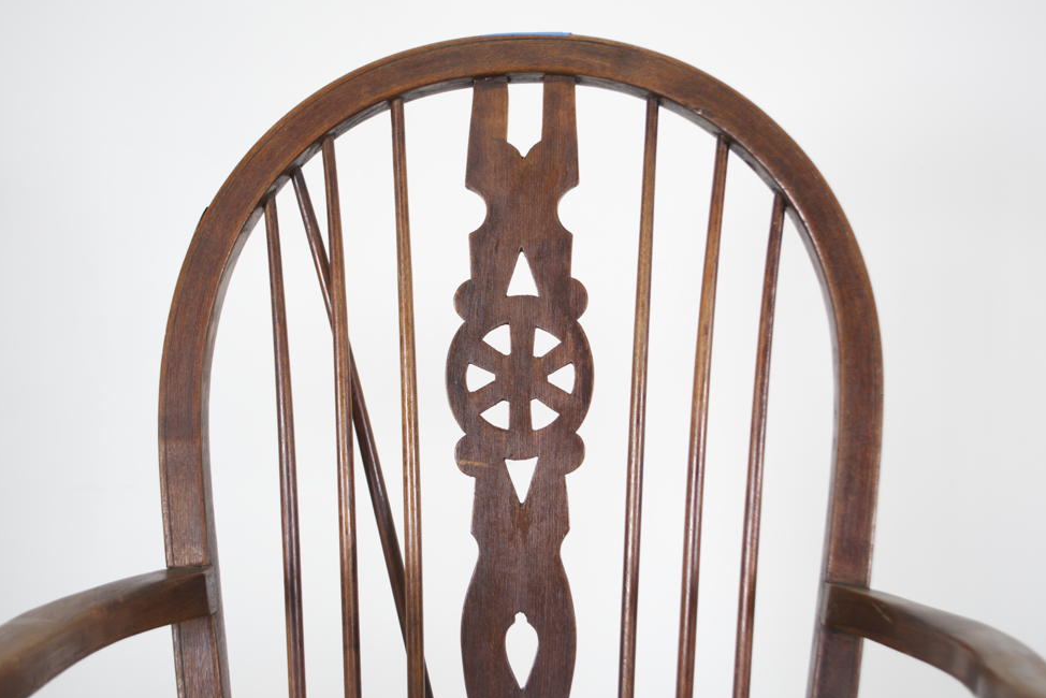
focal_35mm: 40
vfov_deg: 33.4
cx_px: 515
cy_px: 355
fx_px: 1162
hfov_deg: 48.4
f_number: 4.2
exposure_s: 1/30
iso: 200
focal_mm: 26
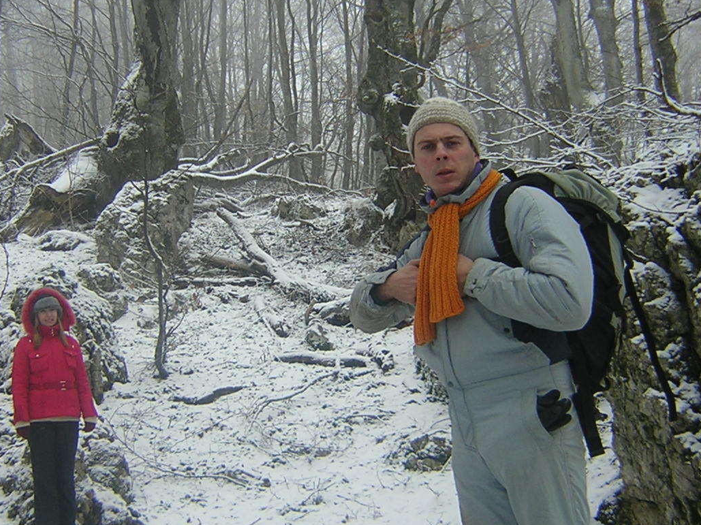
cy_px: 265
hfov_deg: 34.4
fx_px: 1134
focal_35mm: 56
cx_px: 363
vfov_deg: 26.1
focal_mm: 4.7
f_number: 2.6
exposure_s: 1/68.1
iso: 100
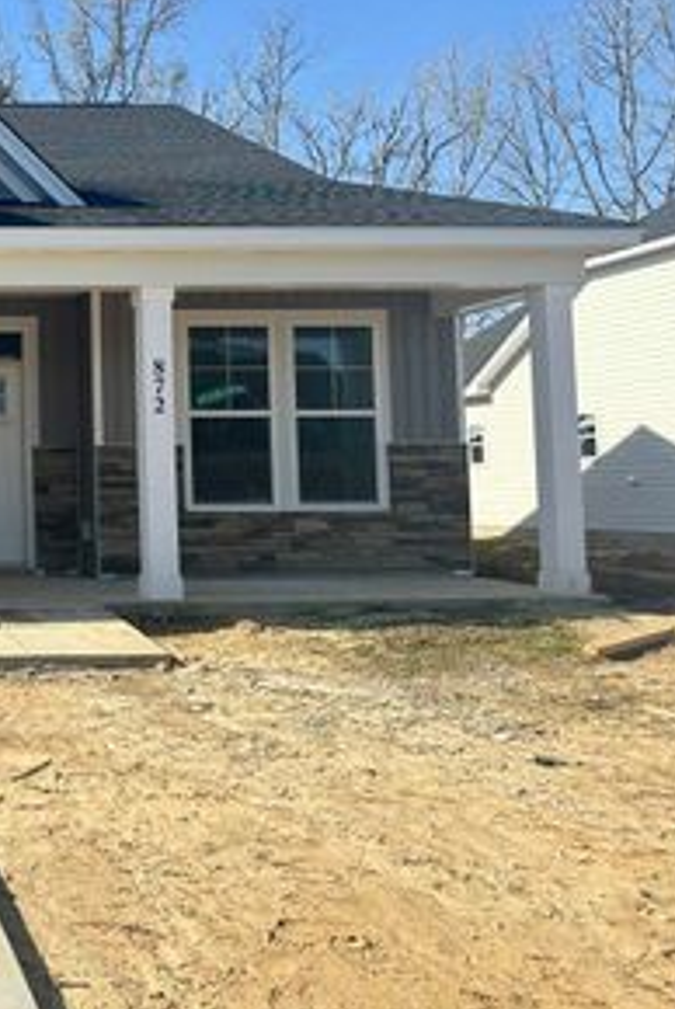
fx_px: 1206
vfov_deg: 45.2
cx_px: -139
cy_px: 405
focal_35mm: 43
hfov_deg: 27.4
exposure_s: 1/4762
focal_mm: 6.86
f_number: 1.78
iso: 80
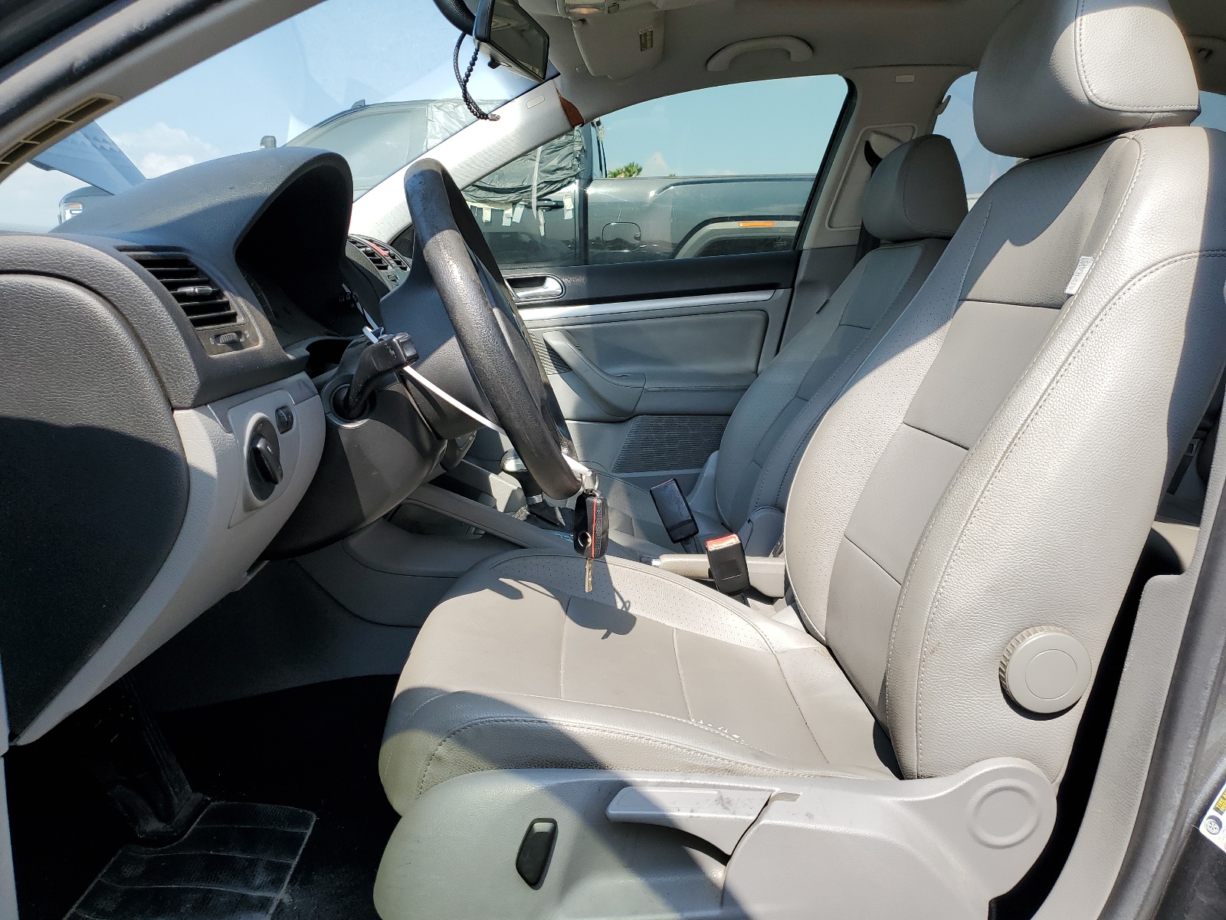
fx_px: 921
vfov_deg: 53.1
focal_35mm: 26
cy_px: 460
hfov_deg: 67.3
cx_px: 613
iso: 50
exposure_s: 1/1111
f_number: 1.5
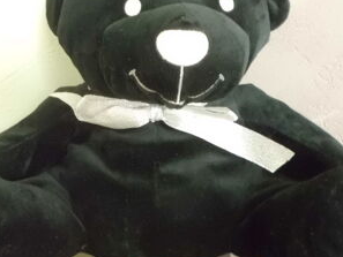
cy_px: 139
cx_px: 159
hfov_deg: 44.7
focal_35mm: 42
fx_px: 416
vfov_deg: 34.4
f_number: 3.2
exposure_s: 1/15
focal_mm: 4.6
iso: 800
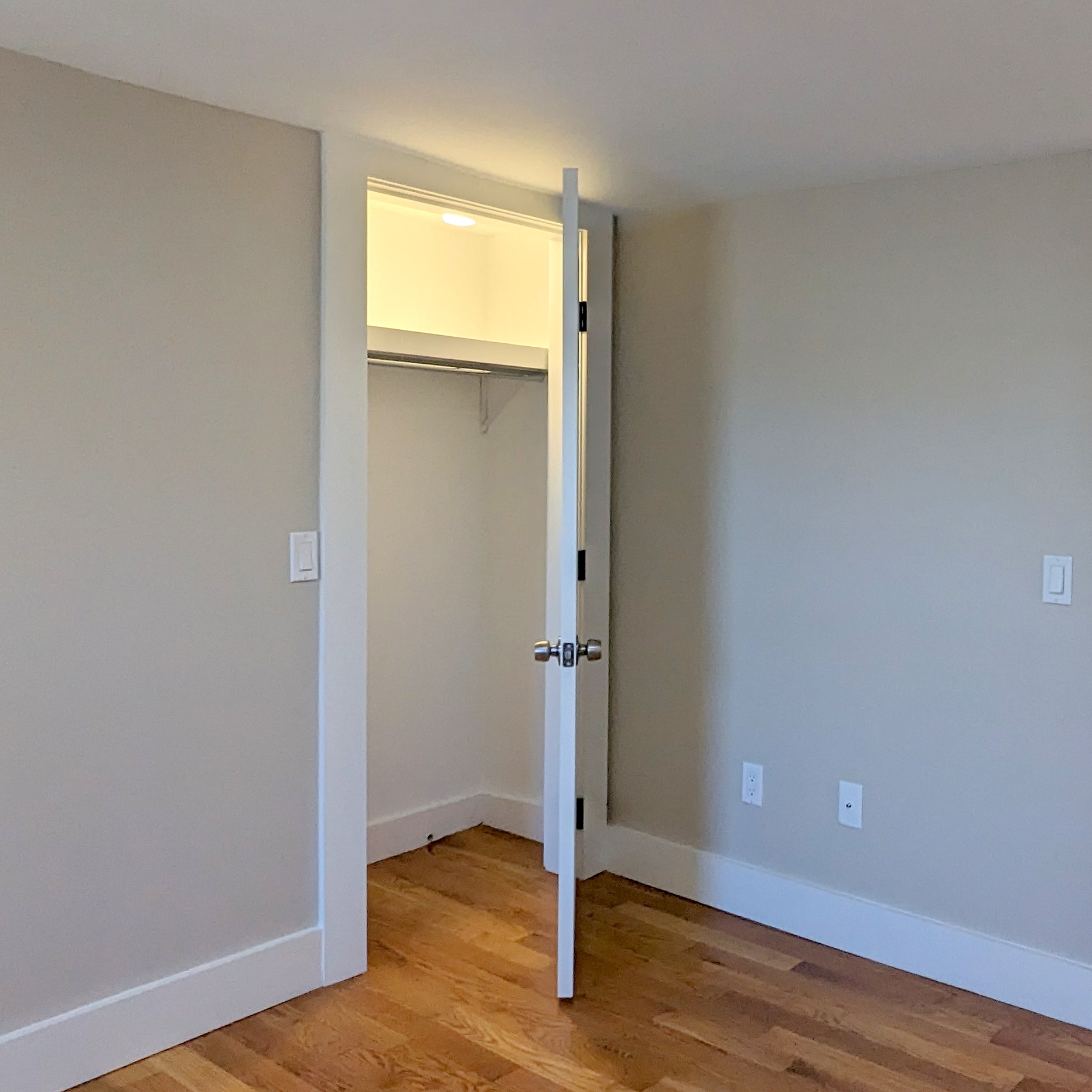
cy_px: 476
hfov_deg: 51.9
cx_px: 697
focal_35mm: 31
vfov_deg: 52.4
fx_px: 1106
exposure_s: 1/120
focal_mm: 2.35
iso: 94
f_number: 2.2
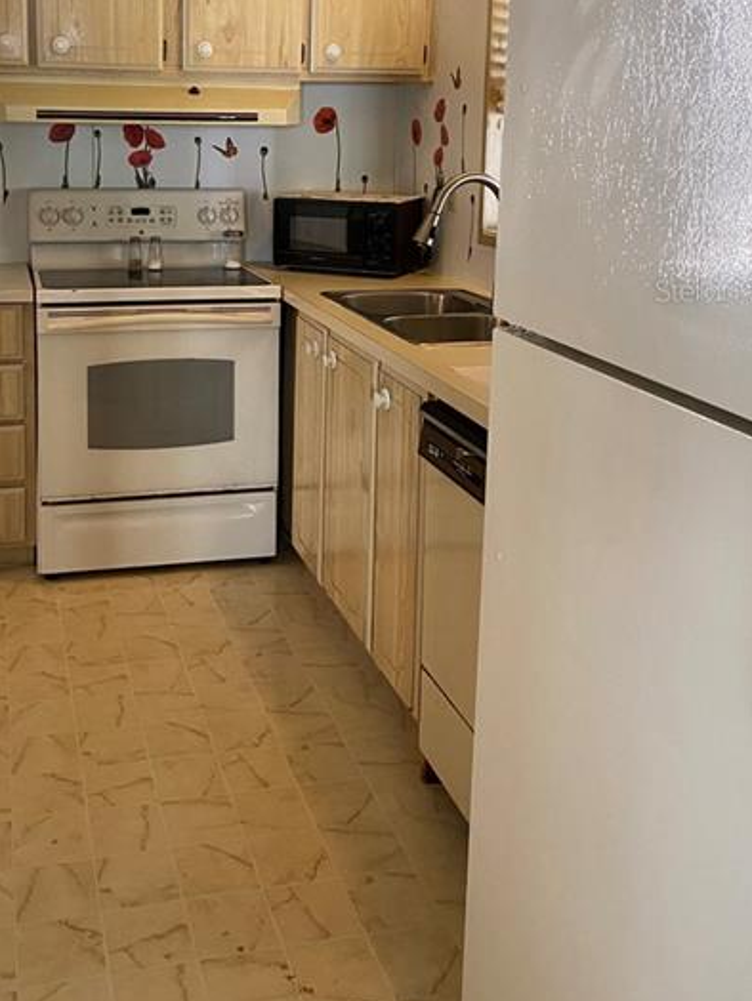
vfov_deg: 47.7
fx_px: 1100
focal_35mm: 38
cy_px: 290
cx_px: 240
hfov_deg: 37.3
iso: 320
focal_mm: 4.25
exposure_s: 1/60
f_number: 1.8
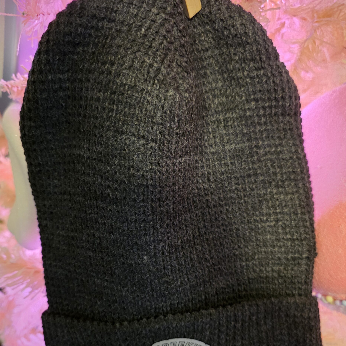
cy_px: 204
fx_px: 317
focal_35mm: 28
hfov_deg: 57.3
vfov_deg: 56.9
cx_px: 175
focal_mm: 6.3
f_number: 1.7
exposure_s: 1/30
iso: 1250
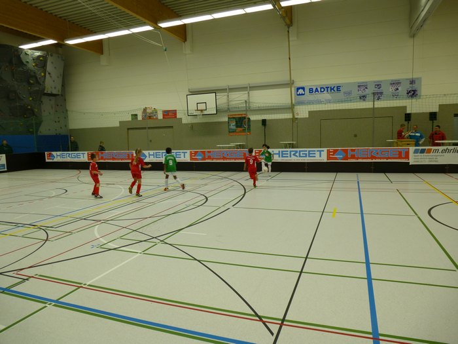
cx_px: 229
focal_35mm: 24
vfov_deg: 56.8
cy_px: 172
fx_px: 318
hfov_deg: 71.6
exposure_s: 1/60
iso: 125
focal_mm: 4.3
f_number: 3.3
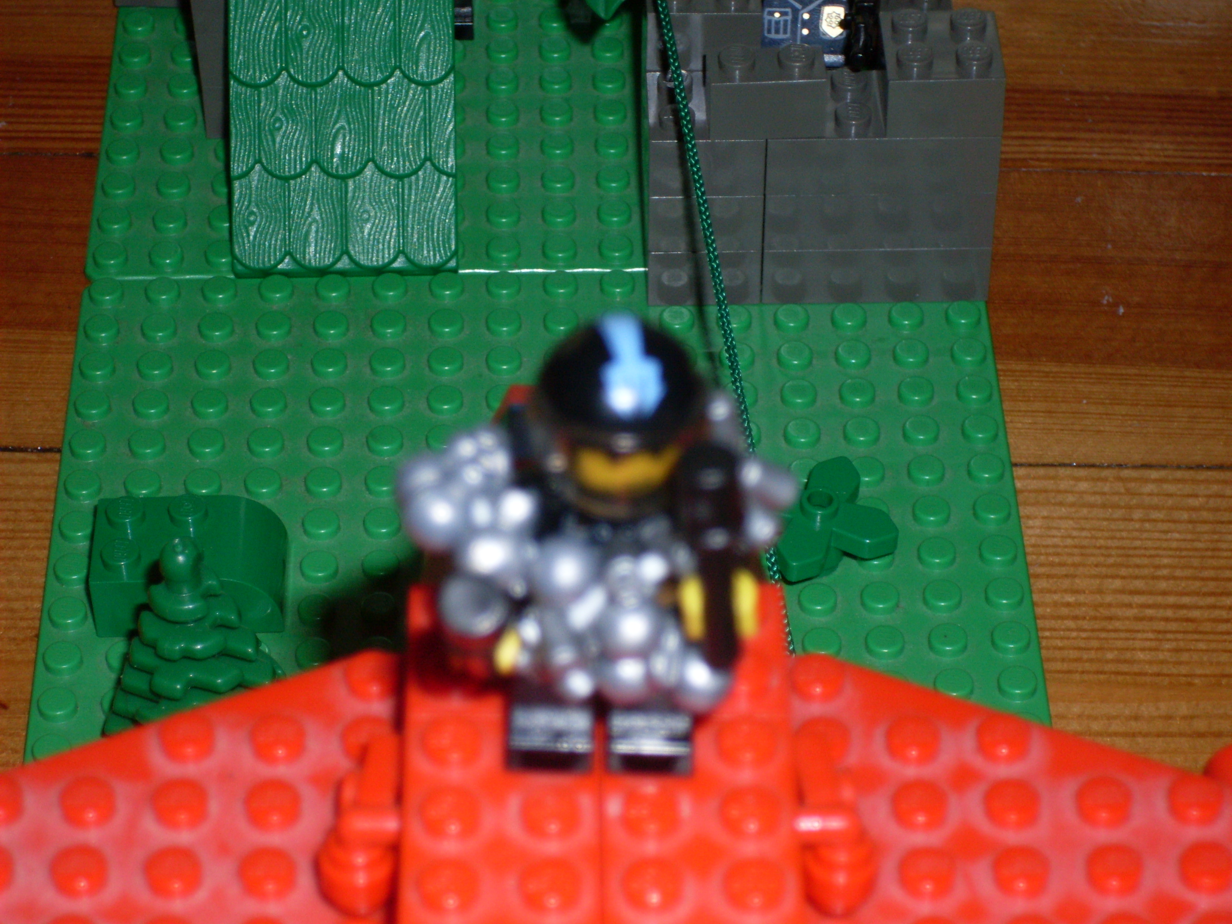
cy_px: 462
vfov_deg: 13.0
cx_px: 616
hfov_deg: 17.3
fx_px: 4057
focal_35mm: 114
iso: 100
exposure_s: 1/60
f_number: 5.2
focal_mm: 18.9
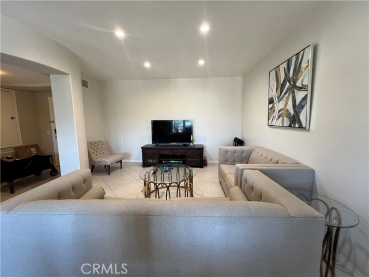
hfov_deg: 106.2
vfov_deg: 89.9
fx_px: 139
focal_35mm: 13
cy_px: 138
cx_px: 184
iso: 160
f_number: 1.8
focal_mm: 1.57
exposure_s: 1/60
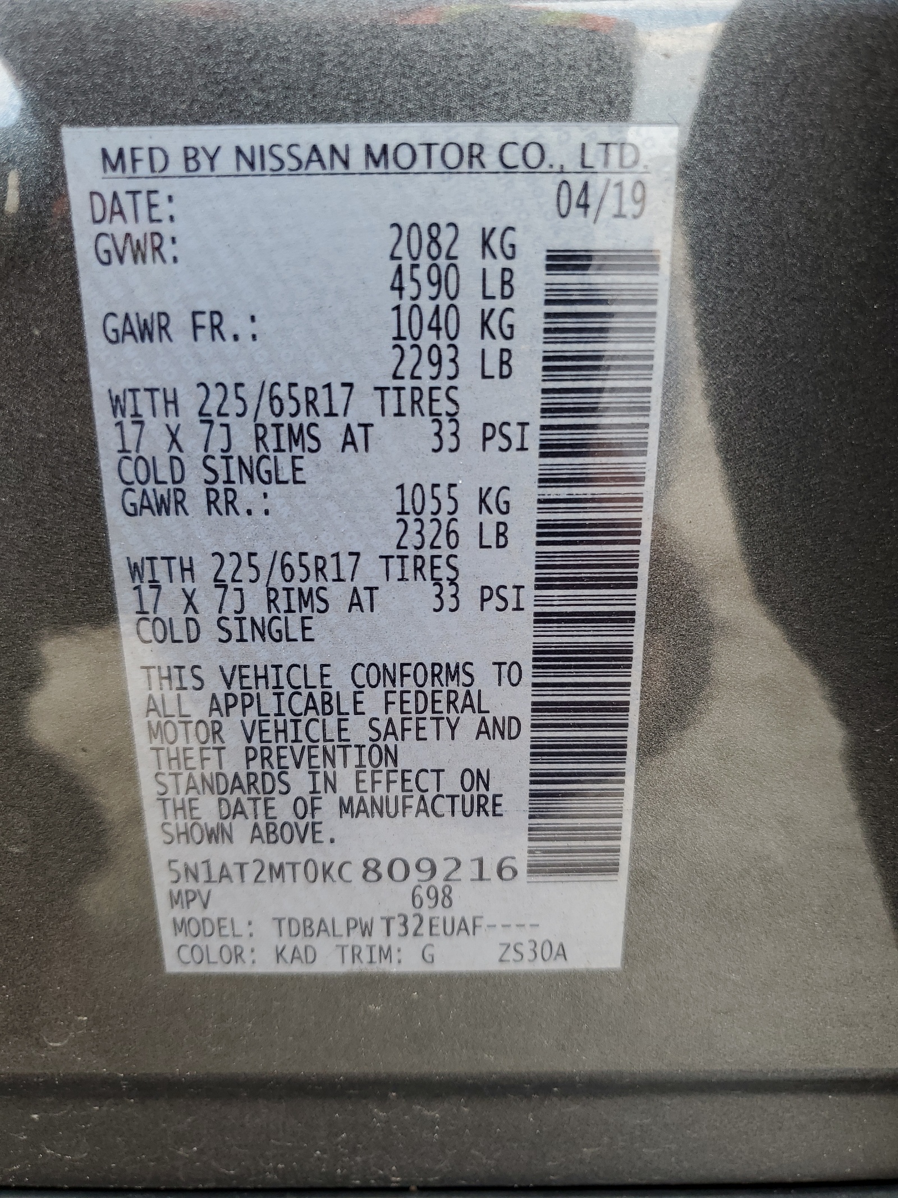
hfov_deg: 53.1
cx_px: 449
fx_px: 899
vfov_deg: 67.3
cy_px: 599
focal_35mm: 26
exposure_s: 1/147
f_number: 1.5
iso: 50
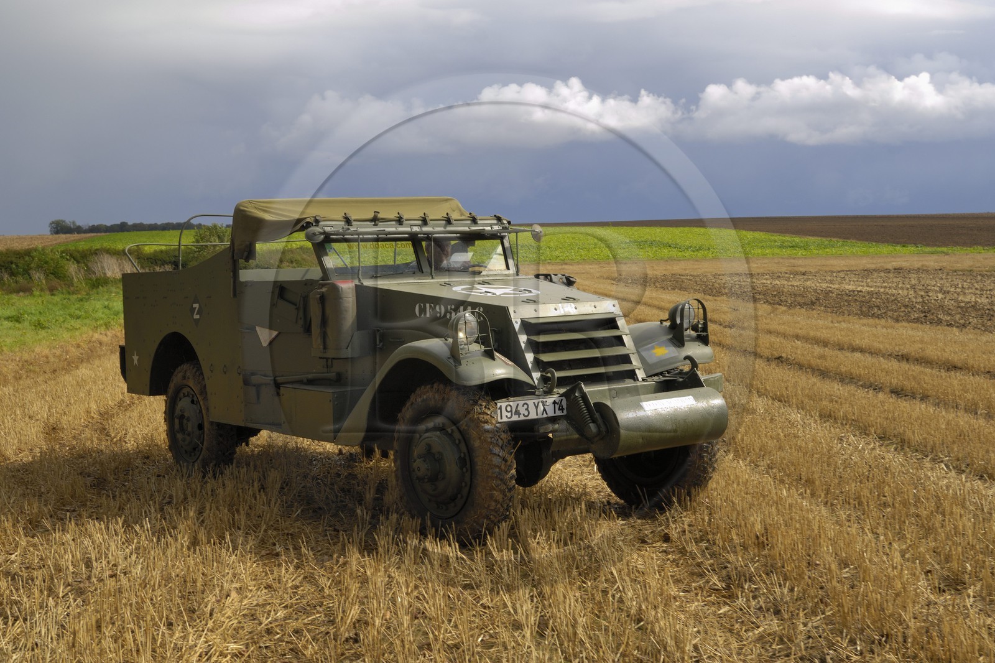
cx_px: 498
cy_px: 332
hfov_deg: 43.6
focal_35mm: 45
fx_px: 1243
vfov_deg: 29.9
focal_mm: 30
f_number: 7.6
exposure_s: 1/160
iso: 100
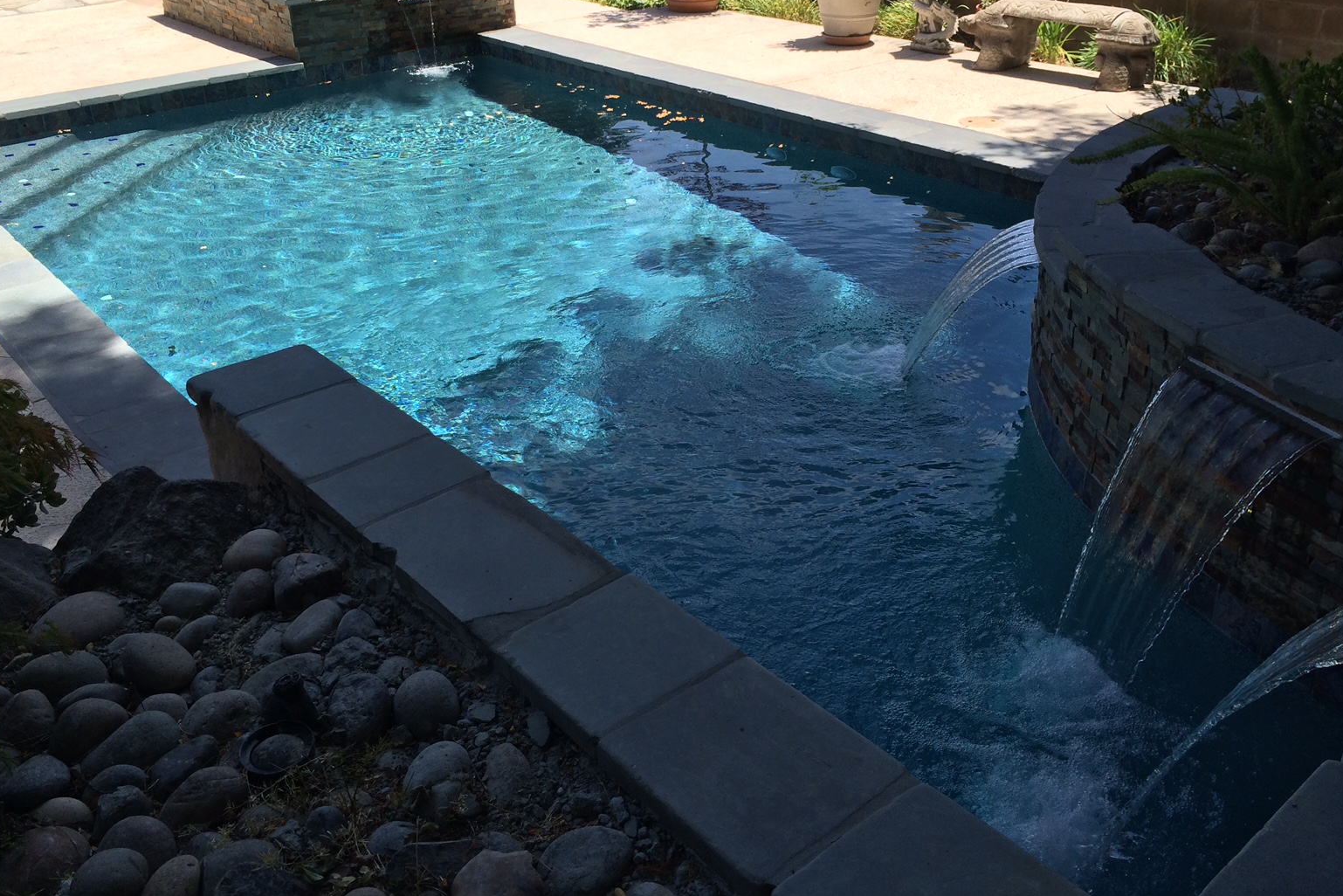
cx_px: 678
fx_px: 1194
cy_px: 363
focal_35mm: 32
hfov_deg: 58.7
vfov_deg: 41.0
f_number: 2.2
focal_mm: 4.15
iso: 32
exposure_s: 1/1466
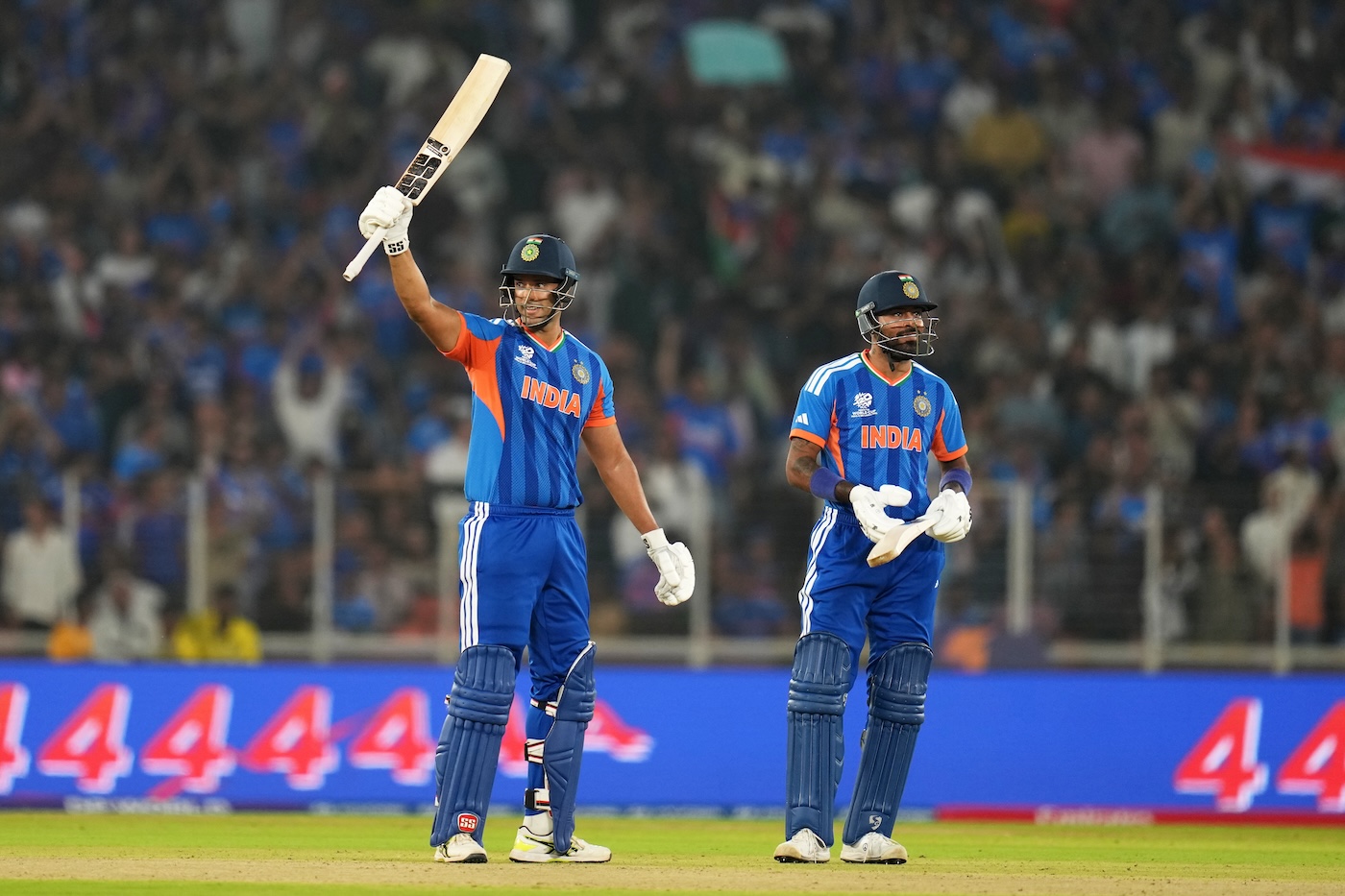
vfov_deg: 3.4
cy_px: 448
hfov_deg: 5.2
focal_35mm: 400
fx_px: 14942
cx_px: 672
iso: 1250
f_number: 2.8
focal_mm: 400
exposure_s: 1/1250
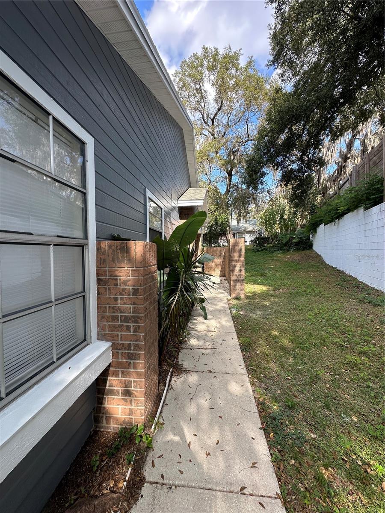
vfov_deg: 102.1
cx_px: 192
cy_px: 256
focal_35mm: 14
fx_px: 208
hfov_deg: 85.7
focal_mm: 2.22
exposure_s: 1/381
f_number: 2.2
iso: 40
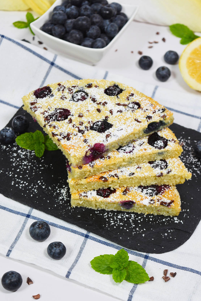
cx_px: 100
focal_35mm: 83
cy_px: 152
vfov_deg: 24.5
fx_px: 695
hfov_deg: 16.5
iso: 500
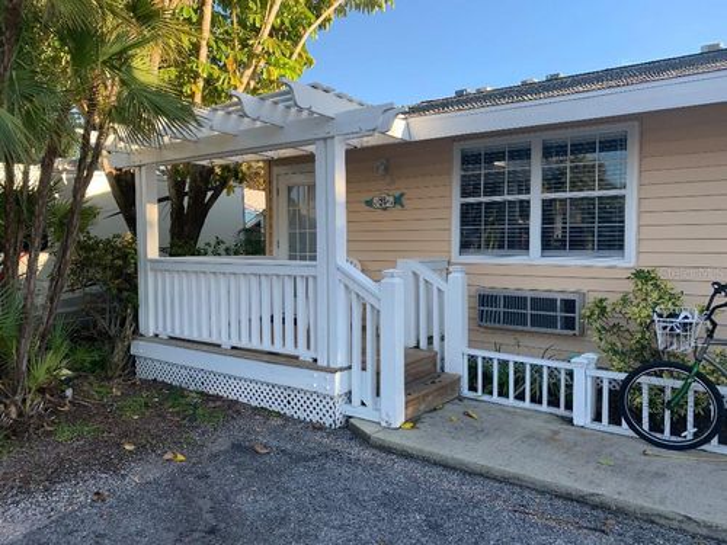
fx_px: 546
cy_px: 272
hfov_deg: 67.3
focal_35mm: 26
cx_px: 364
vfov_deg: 53.1
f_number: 1.8
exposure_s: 1/349
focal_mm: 4.25
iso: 25
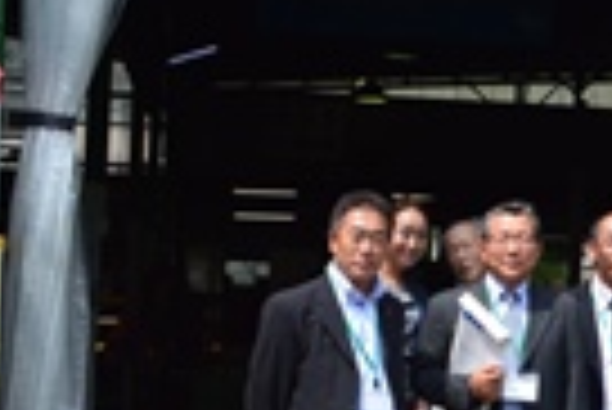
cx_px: 846
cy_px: 153
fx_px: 1821
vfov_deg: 12.8
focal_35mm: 107
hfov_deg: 17.6
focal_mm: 24
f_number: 10
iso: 400
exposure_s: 1/320
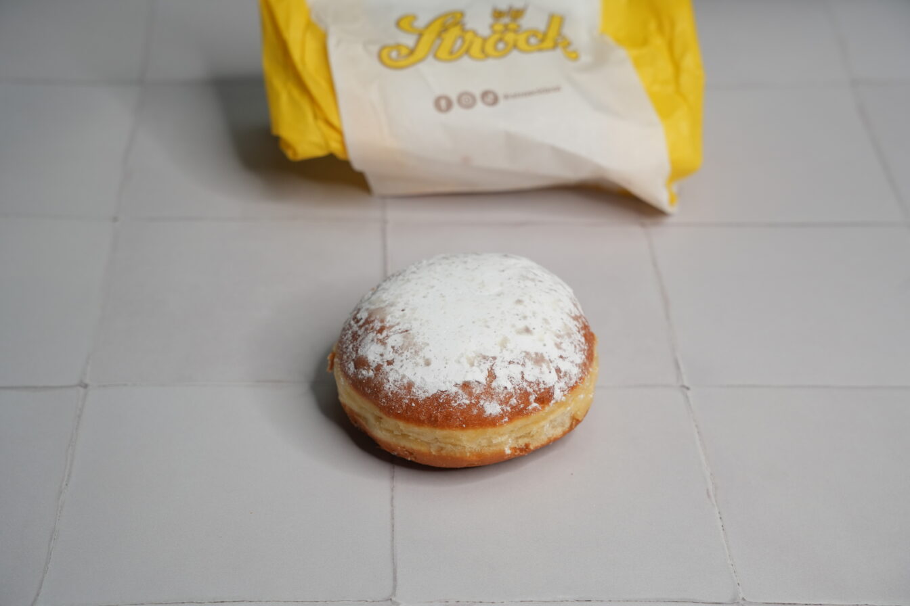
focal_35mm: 70
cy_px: 303
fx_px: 1769
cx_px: 455
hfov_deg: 28.8
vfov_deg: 19.5
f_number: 6.3
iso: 640
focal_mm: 70
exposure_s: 1/200
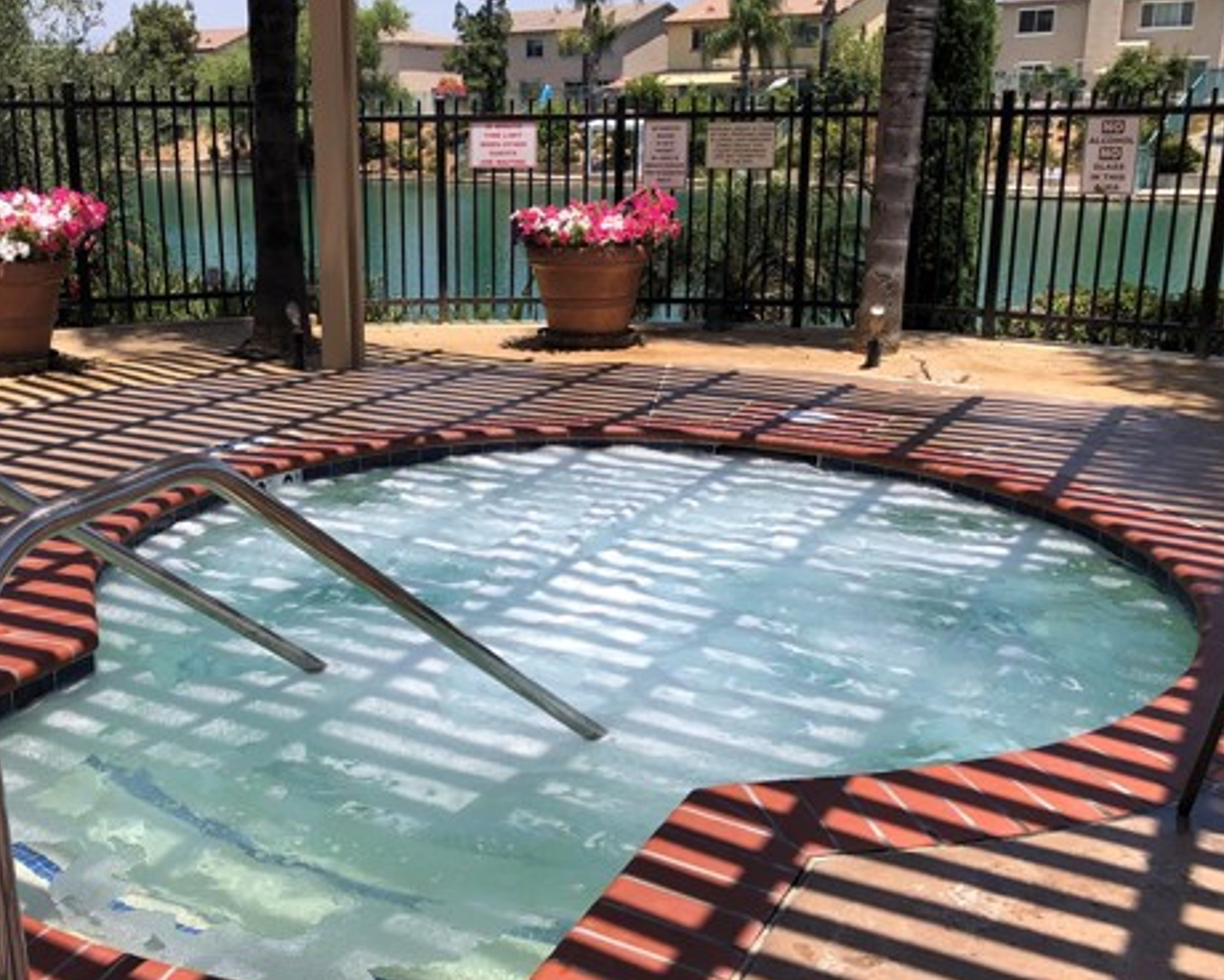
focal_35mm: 38
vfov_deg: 39.2
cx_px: 431
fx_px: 1377
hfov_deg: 47.3
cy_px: 479
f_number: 1.8
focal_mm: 3.99
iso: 20
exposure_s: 1/1779
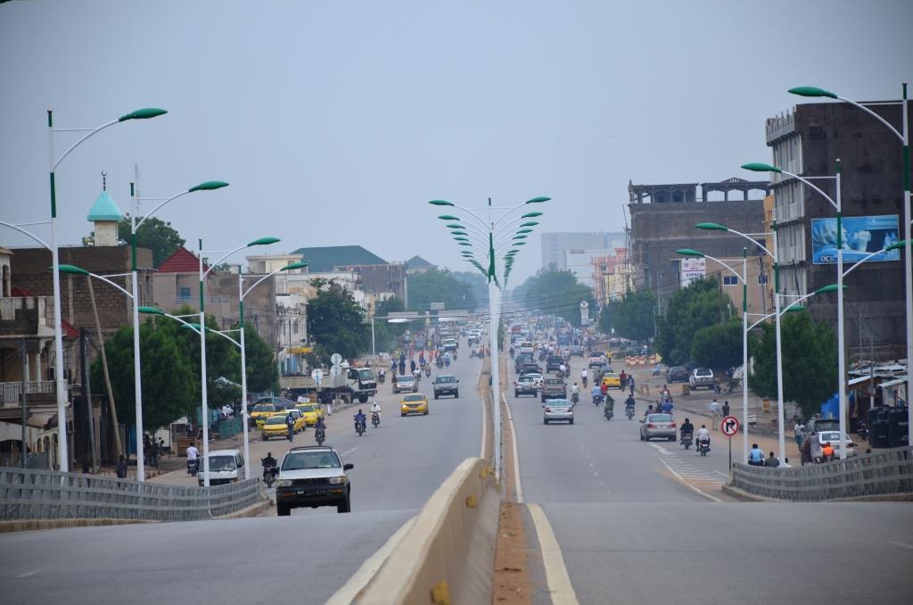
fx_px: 5314
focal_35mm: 210
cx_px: 456
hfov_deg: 9.8
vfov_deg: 6.5
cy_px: 302
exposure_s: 1/500
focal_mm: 140
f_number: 5.6
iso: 200
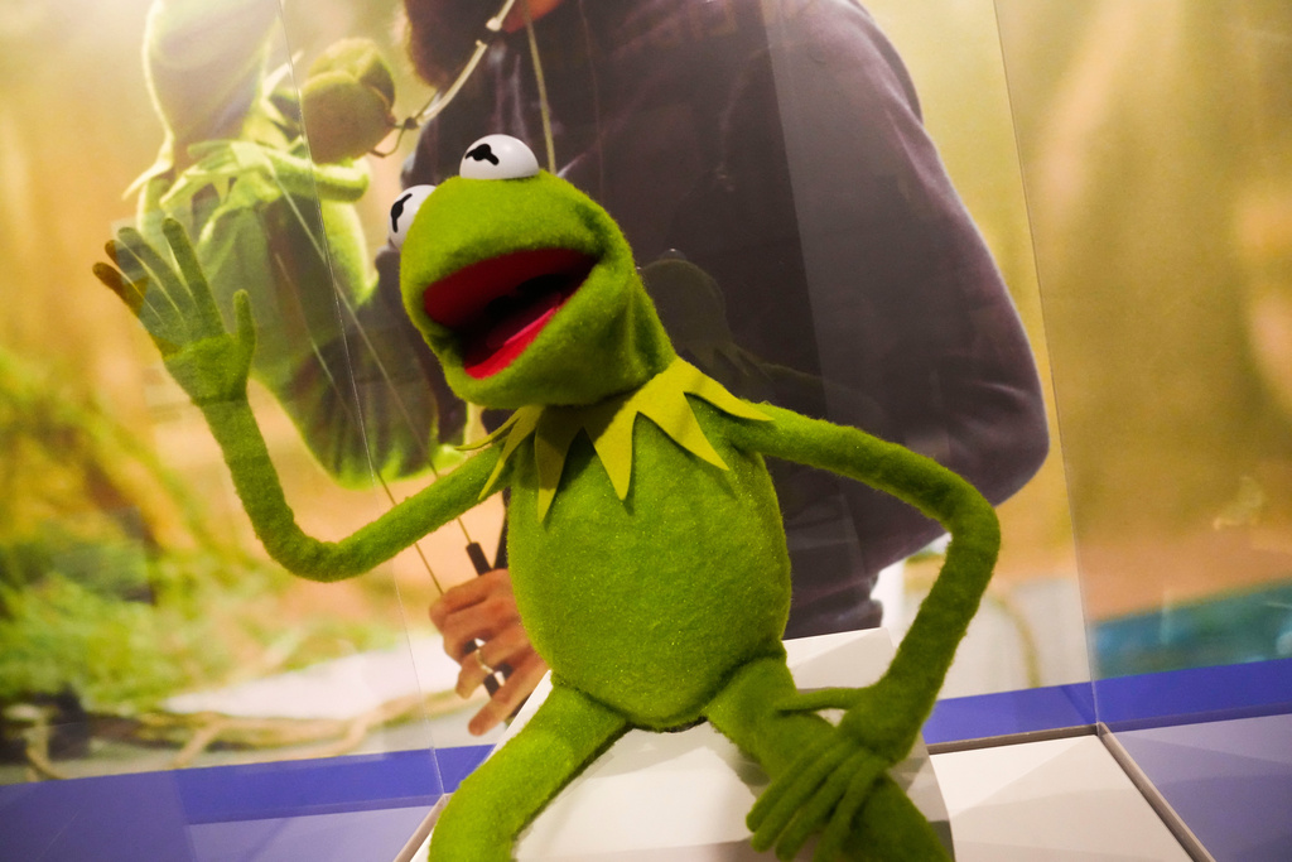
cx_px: 646
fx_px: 861
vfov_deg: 53.1
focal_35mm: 24
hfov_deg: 73.7
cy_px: 431
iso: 8000
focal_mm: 24
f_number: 6.3
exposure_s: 1/60
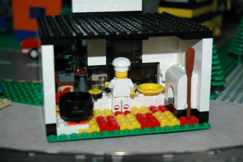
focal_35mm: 72
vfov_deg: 18.9
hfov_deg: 28.1
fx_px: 486
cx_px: 122
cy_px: 81
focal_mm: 48
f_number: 4.5
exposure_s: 1/60
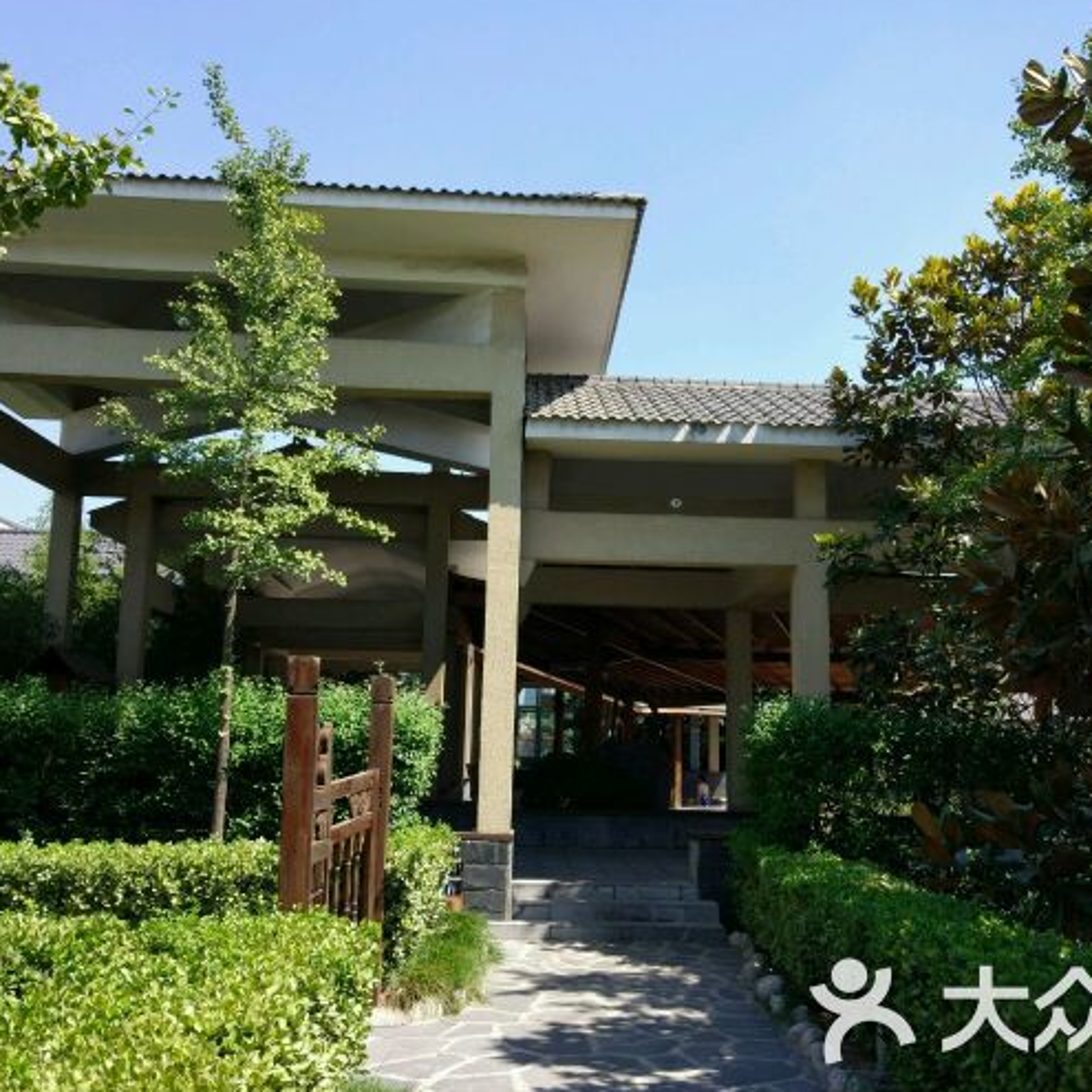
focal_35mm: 35
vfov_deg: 47.2
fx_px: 1249
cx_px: 591
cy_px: 546
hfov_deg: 47.2
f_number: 2
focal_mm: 4.26
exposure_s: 1/556
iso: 100
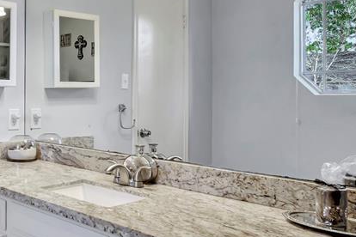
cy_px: 94
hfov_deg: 42.0
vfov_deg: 31.4
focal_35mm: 43
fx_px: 421
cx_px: 34
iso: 100
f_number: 5.6
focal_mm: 11.5
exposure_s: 1/25
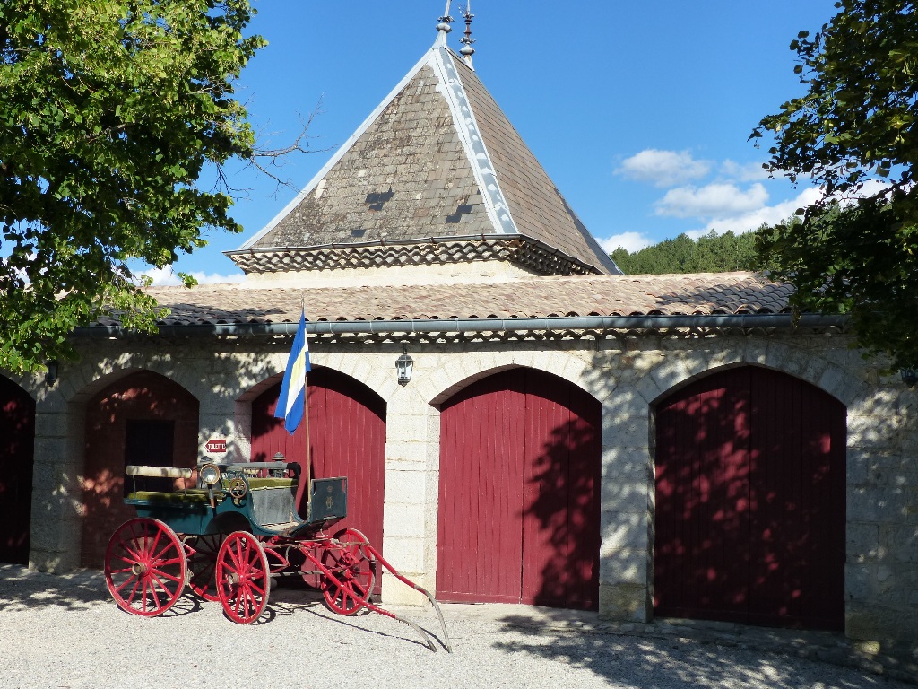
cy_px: 344
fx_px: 1167
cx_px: 459
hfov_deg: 42.9
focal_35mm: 44
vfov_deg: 32.9
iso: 160
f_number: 4
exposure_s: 1/800
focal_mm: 7.8
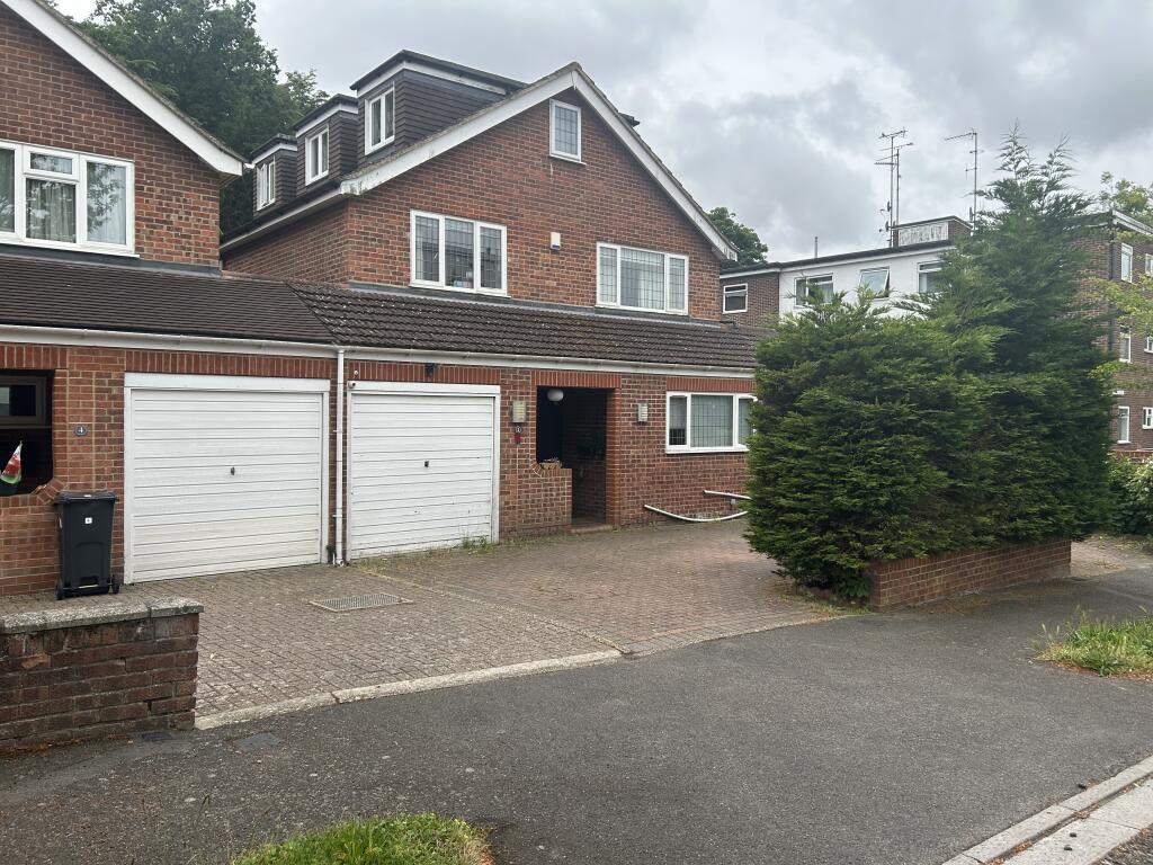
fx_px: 866
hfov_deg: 67.3
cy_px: 432
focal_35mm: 26
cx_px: 576
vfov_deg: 53.1
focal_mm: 5.7
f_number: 1.5
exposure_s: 1/1224
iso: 50
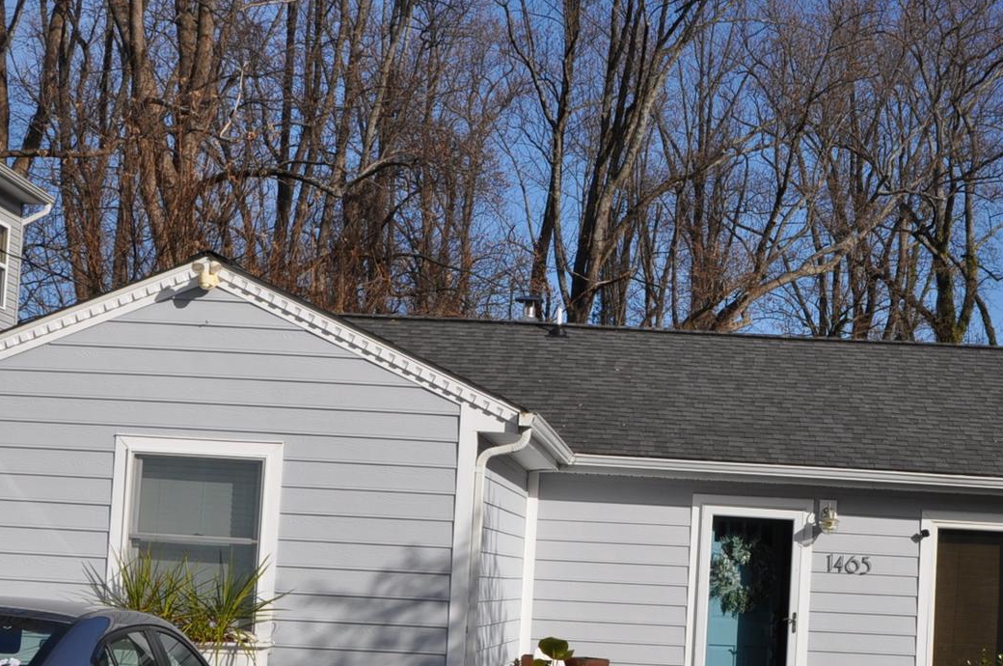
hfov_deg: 30.5
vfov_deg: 20.7
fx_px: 1808
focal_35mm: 65
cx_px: 738
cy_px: 481
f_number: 10
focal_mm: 22
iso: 200
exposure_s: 1/400
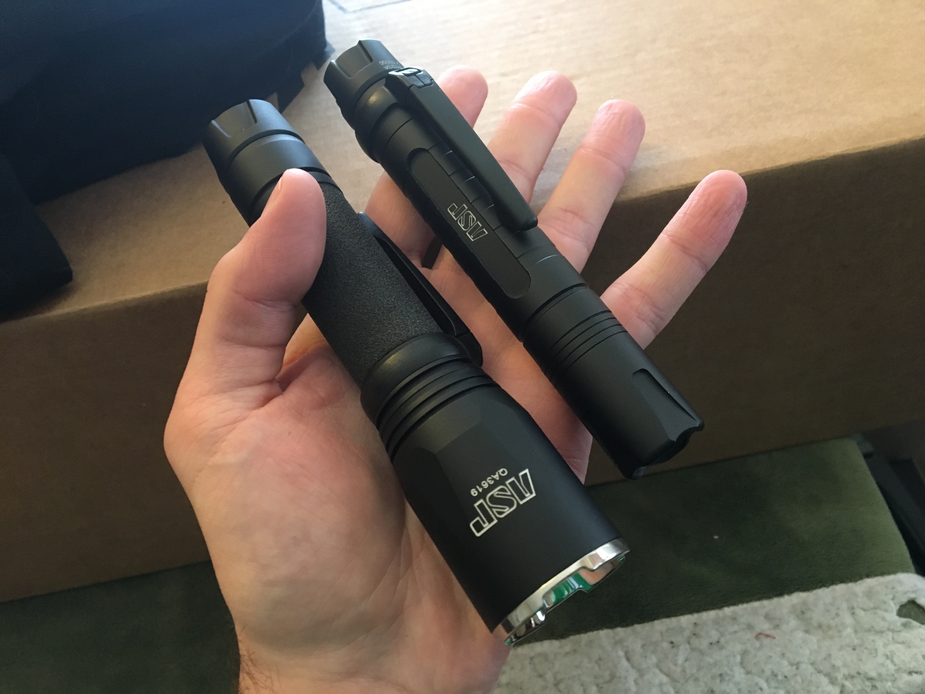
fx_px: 775
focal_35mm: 29
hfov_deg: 61.7
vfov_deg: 48.2
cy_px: 347
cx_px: 462
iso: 200
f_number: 2.2
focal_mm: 4.15
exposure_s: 1/24
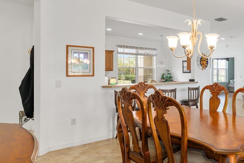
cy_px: 71
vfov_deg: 43.5
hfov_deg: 57.4
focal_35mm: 30
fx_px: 203
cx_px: 195
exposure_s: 1/20
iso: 500
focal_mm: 14
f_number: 8
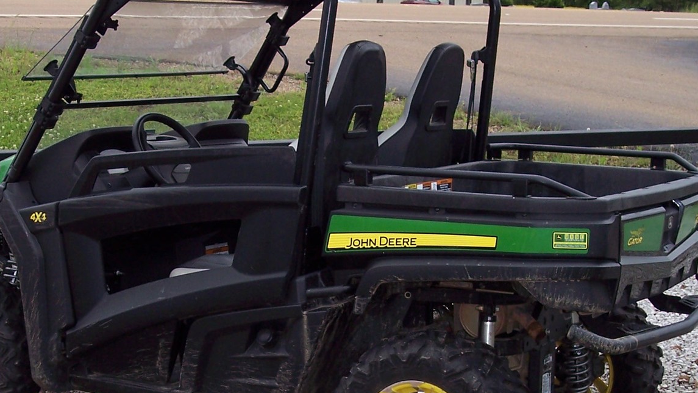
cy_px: 254
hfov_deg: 27.8
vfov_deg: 15.9
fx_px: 1407
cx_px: 308
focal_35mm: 76
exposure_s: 1/500
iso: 100
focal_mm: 8
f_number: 3.4
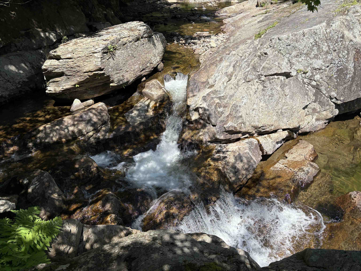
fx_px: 271
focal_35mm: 26
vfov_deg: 53.1
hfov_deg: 67.3
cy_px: 136
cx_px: 180
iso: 50
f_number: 1.6
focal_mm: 5.96
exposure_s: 1/1953
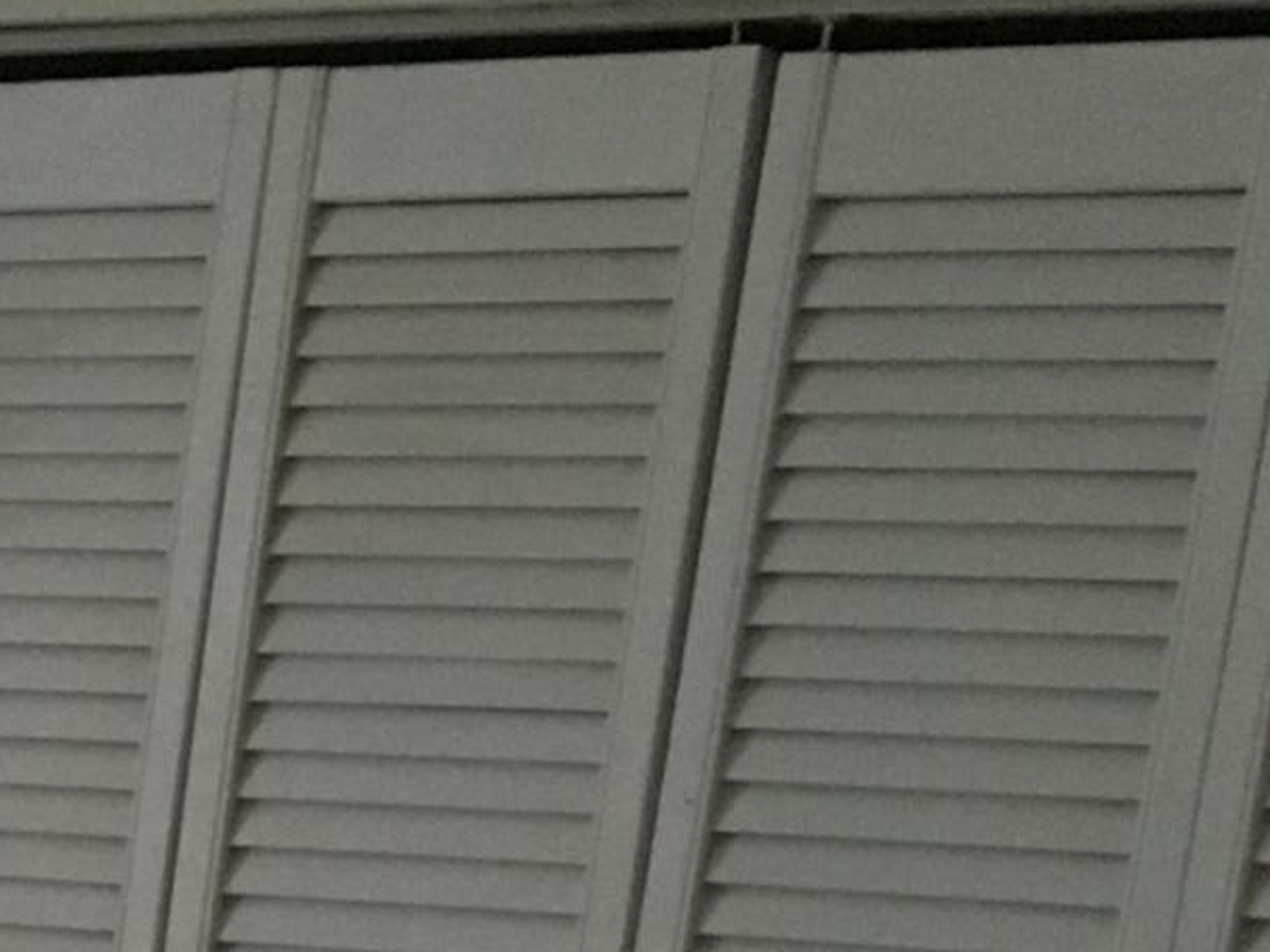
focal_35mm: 144
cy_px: 1904
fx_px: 5283
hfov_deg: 12.2
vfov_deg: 9.6
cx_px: -1243
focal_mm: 4.15
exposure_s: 1/30
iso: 200
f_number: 2.2
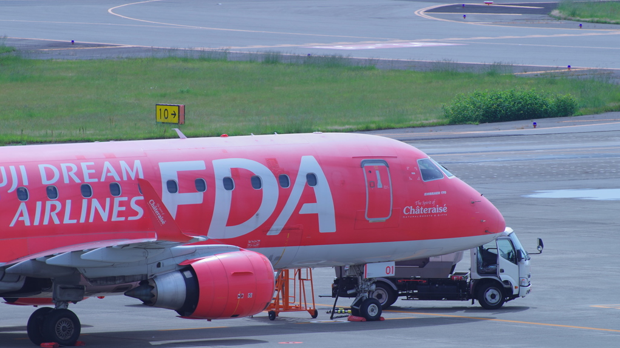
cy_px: 195
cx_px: 310
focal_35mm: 472
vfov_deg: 2.6
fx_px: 7759
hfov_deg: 4.6
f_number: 5.6
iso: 200
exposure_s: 1/500
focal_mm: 300
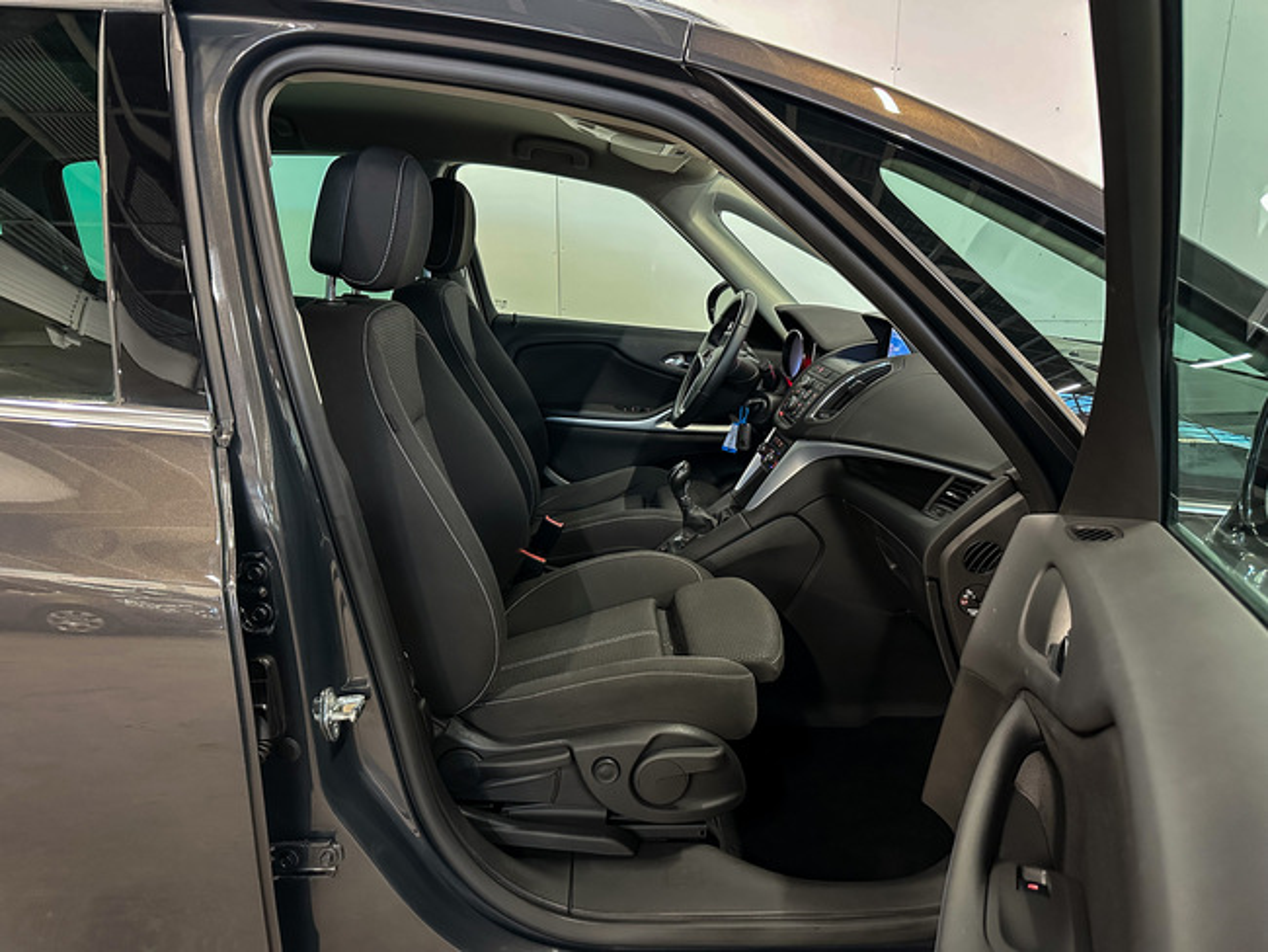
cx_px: 634
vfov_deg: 56.8
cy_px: 476
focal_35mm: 24
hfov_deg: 71.6
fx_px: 879
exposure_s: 1/33
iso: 800
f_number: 1.78
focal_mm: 6.86
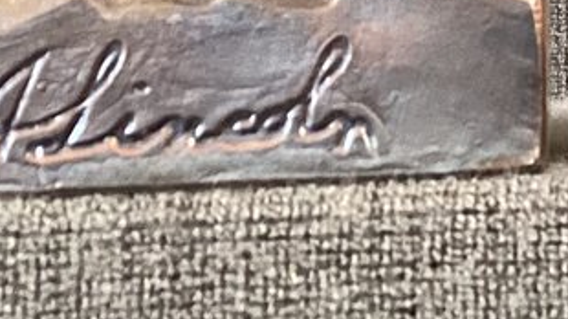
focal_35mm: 165
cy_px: -336
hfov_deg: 12.8
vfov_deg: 7.1
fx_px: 2484
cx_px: 639
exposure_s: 1/60
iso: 400
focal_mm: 3.3
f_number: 2.4
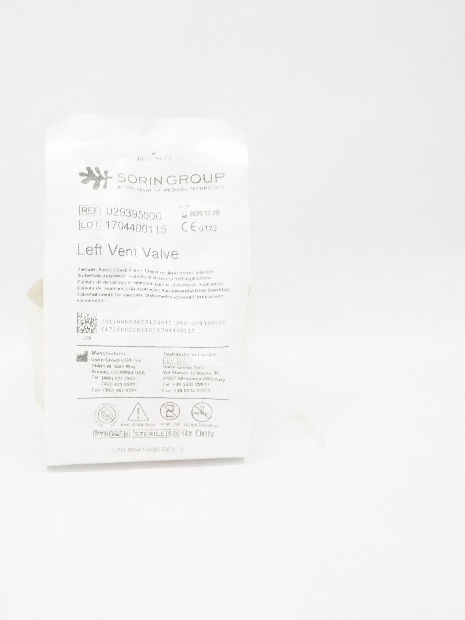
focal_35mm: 40
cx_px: 148
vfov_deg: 46.8
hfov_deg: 35.5
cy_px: 304
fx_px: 716
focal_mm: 18
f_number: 6.3
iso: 400
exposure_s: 1/30
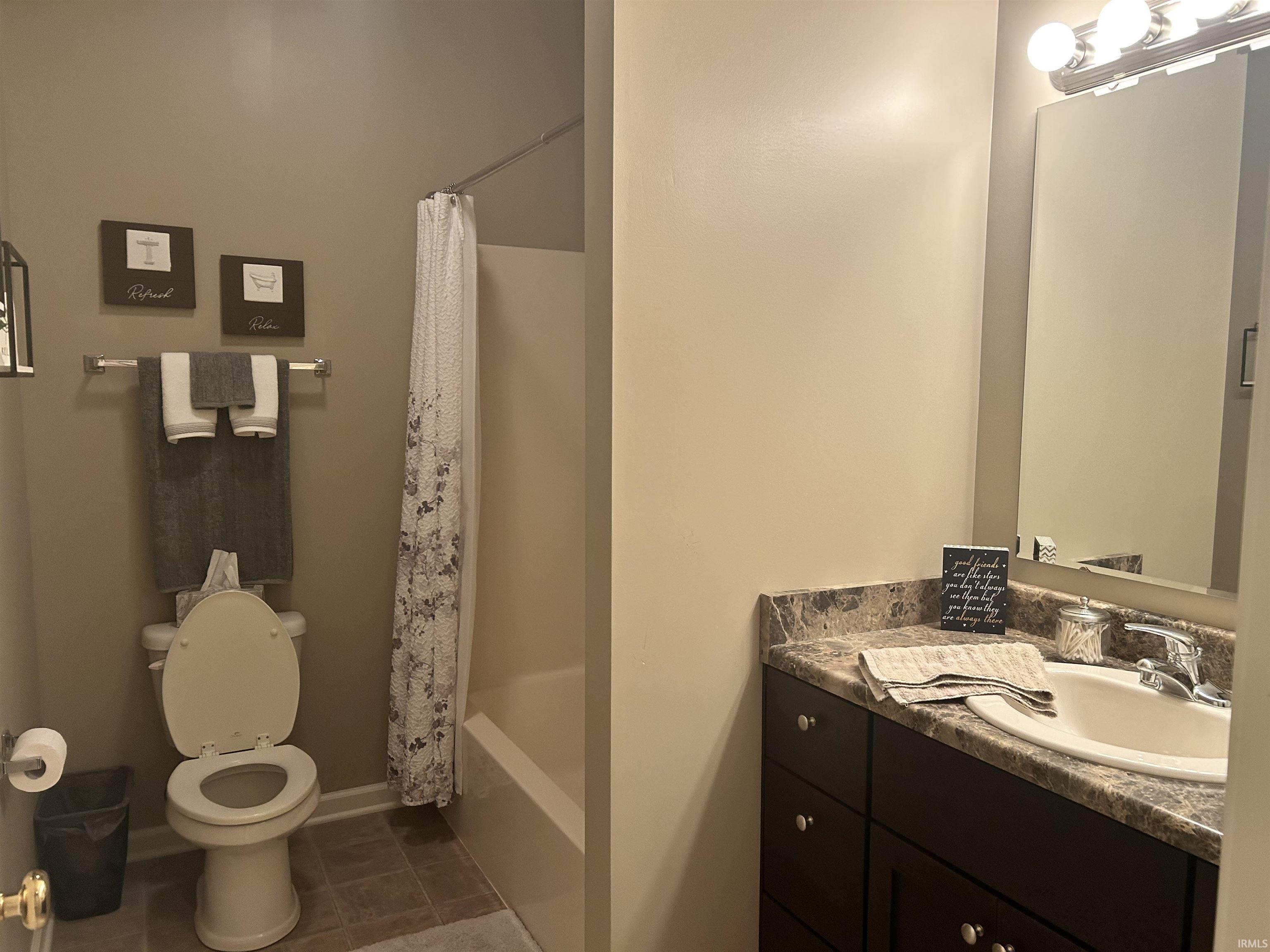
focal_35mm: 26
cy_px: 476
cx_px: 635
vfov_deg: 53.1
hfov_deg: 67.3
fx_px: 954
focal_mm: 5.7
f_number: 1.5
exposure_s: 1/60
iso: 160
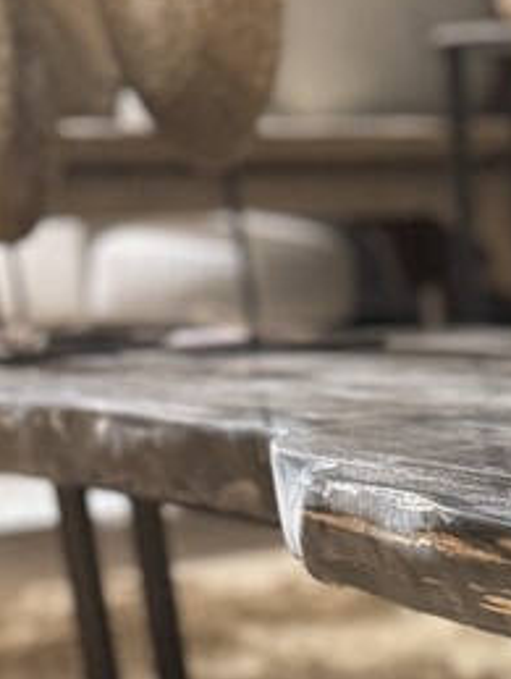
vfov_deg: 16.5
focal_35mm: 111
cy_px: 952
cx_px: 1135
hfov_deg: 11.5
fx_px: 2179
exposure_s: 1/50
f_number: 1.78
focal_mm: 6.76
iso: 640
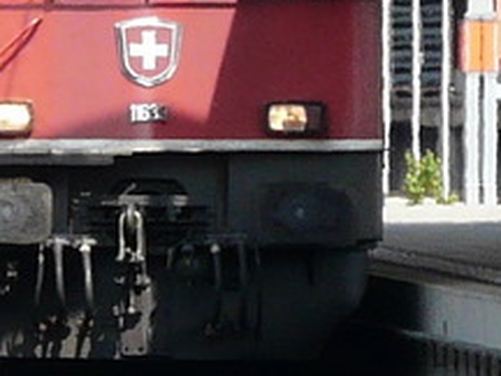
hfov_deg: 2.3
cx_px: -35
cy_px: -125
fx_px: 12707
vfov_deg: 1.7
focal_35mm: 878
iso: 100
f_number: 5.6
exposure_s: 1/200
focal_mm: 31.3
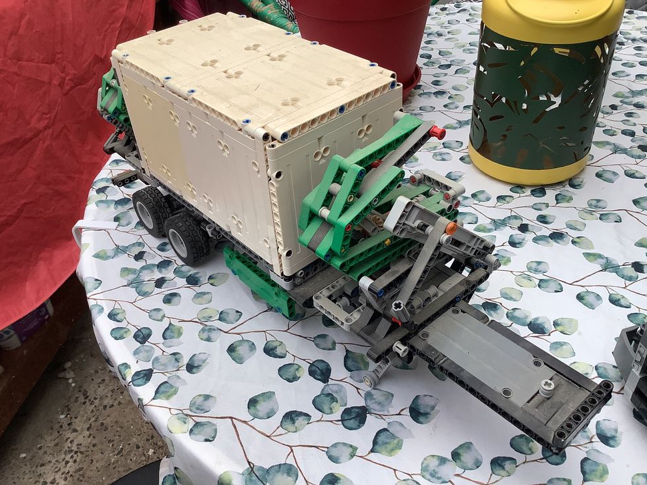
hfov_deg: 56.8
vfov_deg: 44.2
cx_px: 320
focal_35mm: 32
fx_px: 598
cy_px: 235
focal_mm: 3.3
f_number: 2.4
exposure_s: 1/120
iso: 64
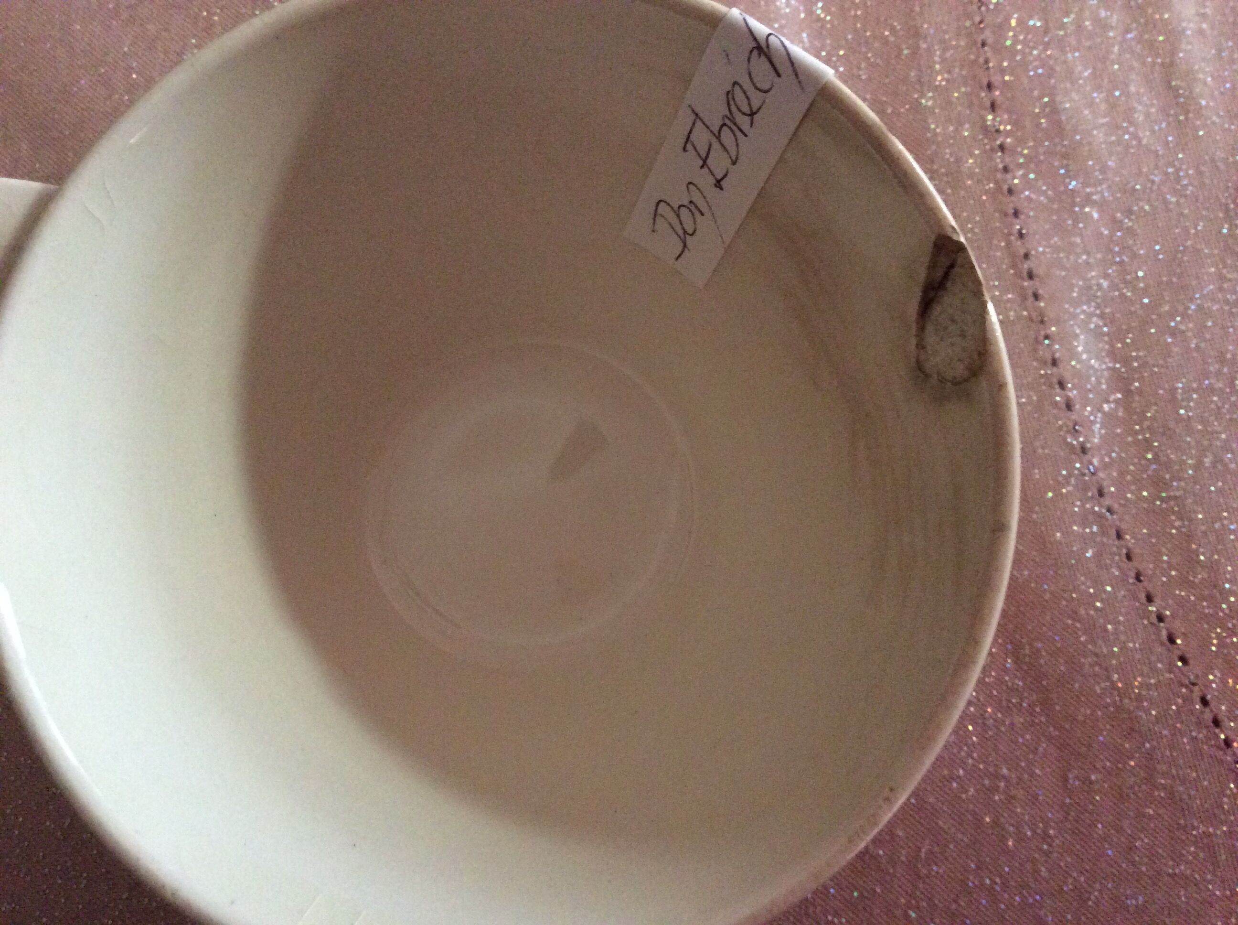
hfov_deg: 56.9
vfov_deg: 44.1
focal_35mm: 32
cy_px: 462
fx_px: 1143
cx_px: 619
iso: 250
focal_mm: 3.3
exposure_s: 1/25
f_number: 2.4
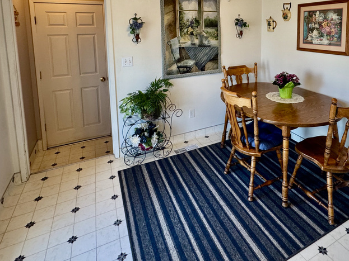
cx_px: 215
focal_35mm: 23
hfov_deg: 72.9
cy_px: 51
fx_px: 232
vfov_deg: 54.7
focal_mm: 2.22
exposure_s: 1/120
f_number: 2.2
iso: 200
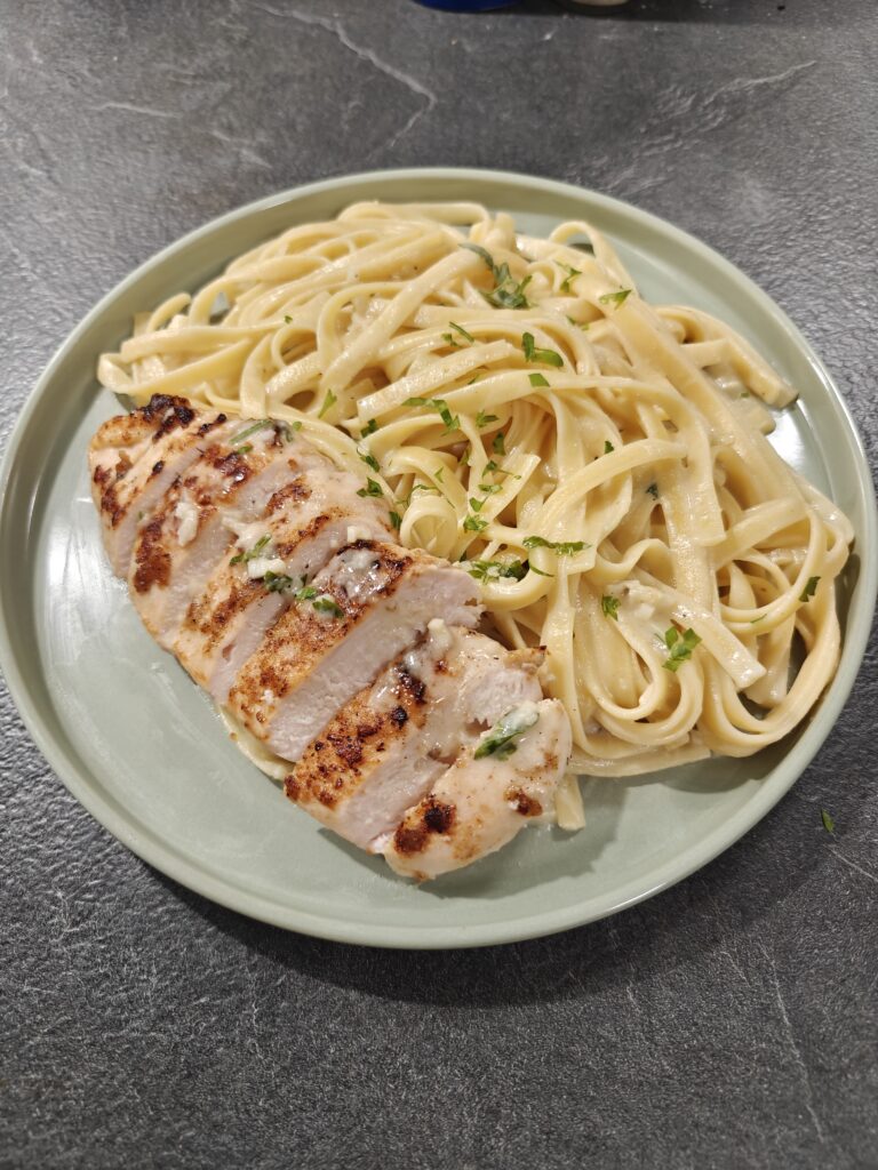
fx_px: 778
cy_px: 585
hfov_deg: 58.9
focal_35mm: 23
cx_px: 439
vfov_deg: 73.9
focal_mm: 6.06
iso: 1250
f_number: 1.6
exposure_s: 1/100
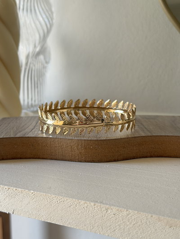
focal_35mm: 48
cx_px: 90
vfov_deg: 39.6
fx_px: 333
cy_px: 120
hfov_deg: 30.3
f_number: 1.78
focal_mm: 6.76
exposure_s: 1/64
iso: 100
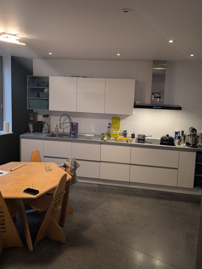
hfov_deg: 48.2
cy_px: 115
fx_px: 225
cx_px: 110
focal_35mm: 29
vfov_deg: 61.4
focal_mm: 6.9
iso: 90
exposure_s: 1/25
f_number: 1.68
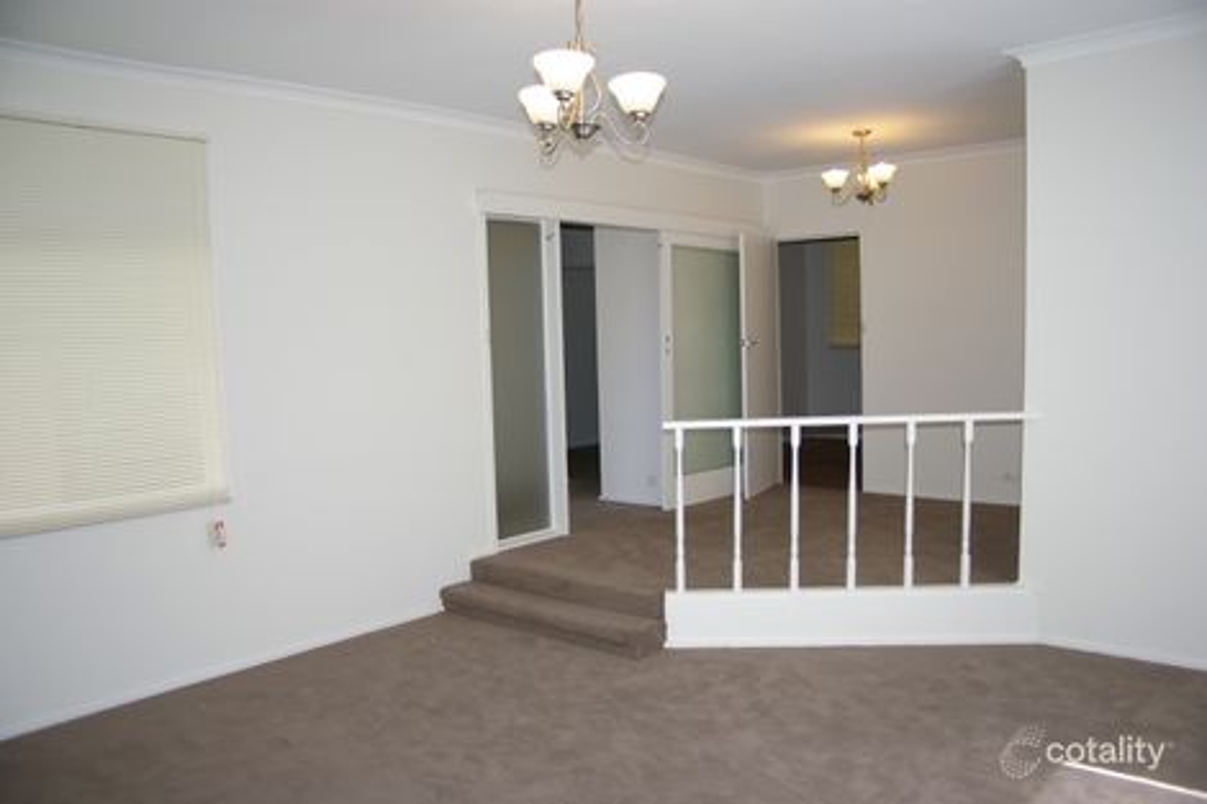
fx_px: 905
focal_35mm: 27
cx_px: 604
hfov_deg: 67.4
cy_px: 402
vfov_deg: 47.9
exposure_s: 1/180
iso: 200
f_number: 4
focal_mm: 18
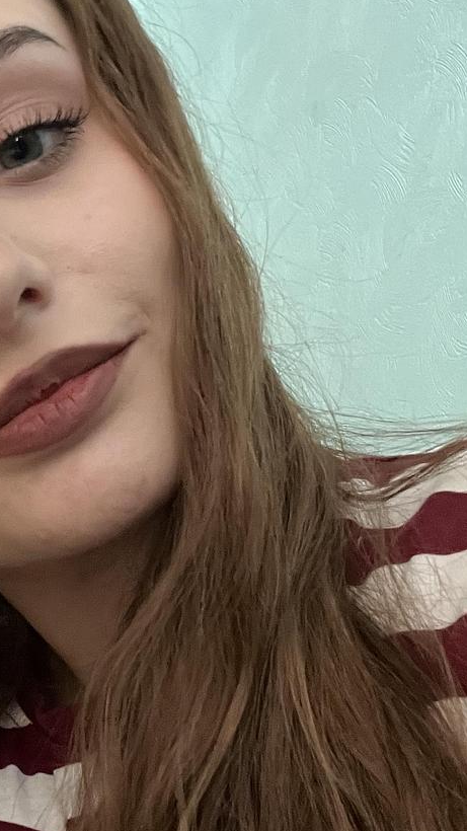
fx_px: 1123
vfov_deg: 40.4
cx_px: 9
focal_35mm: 51
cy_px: 498
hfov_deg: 22.6
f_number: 2.2
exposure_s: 1/20
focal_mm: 2.71
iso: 800
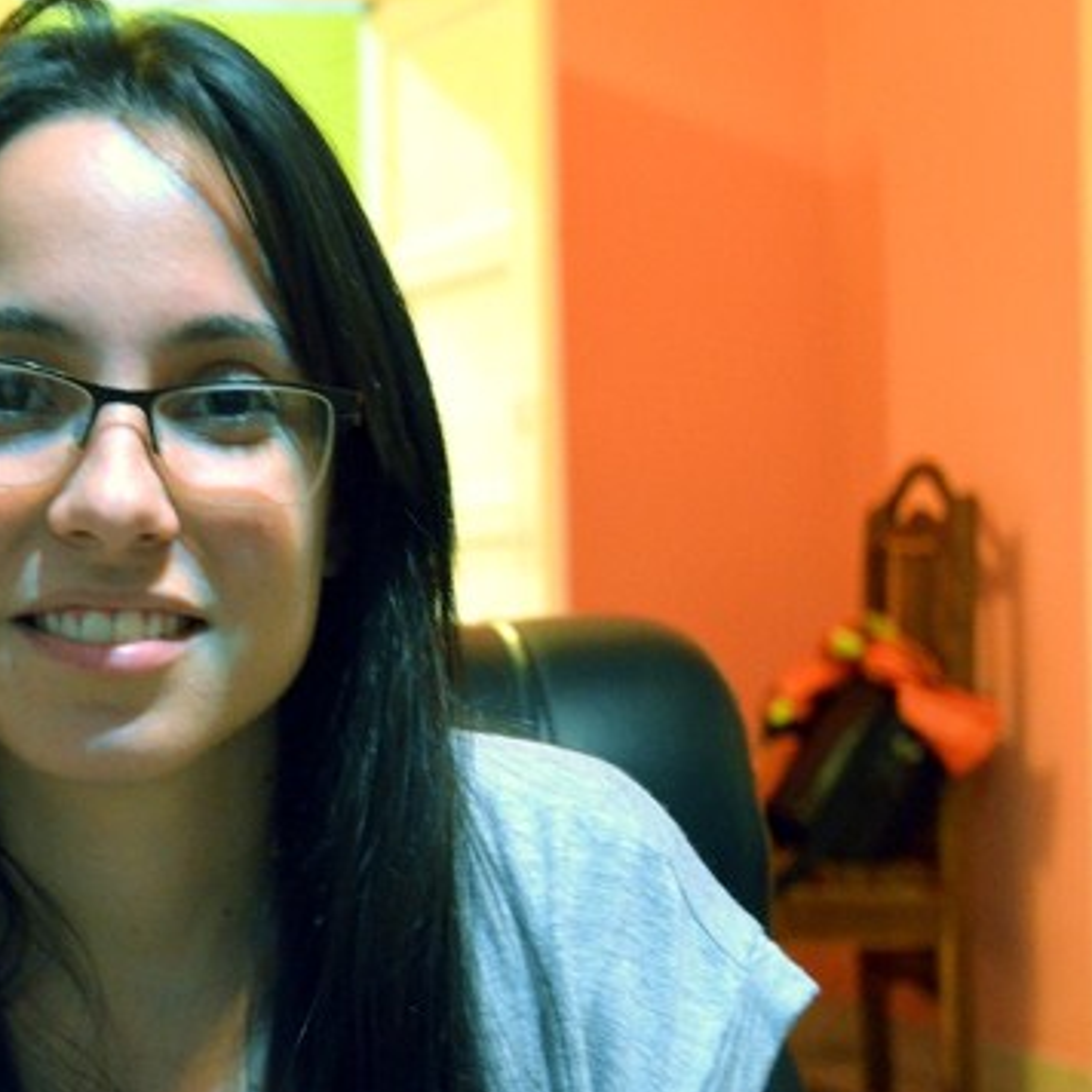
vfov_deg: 19.9
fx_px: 3105
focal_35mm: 87
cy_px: 515
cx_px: 209
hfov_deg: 19.7
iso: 3200
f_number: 4.8
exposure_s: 1/13
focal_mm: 38
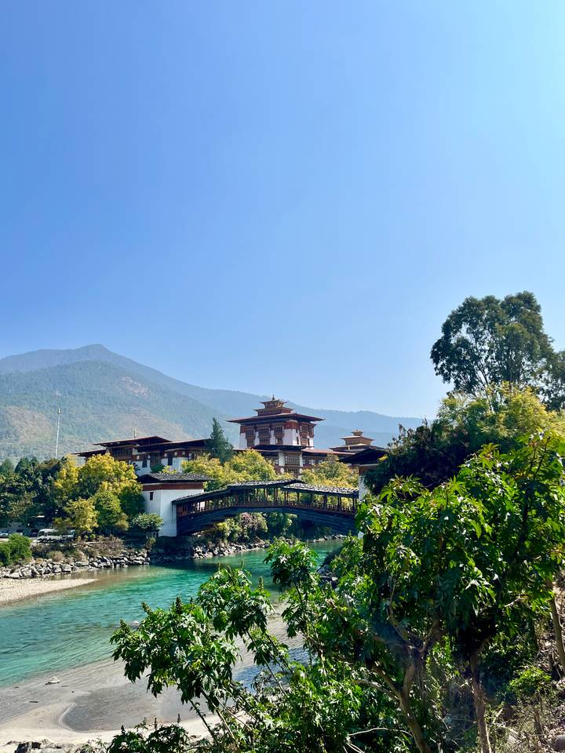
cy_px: 376
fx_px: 566
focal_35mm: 26
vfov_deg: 67.3
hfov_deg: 53.1
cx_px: 282
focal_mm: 5.1
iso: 50
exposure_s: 1/6173
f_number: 1.6
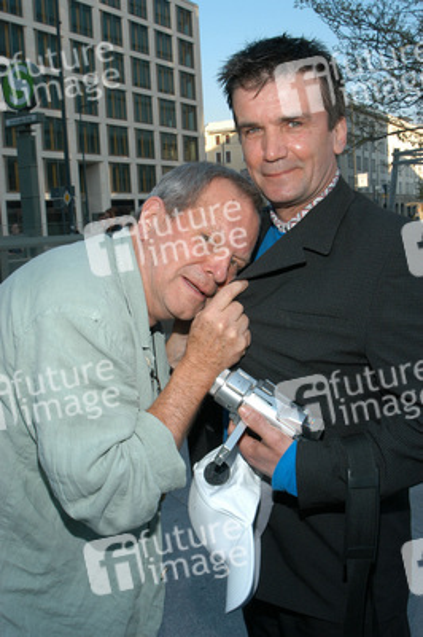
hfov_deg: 36.8
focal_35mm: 36
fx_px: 636
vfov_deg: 53.2
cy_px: 318
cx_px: 212
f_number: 11
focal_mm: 24
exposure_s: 1/80
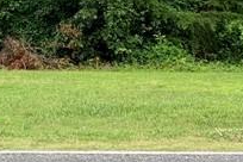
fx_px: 918
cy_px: -45
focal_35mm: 136
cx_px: -35
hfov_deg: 14.7
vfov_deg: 9.9
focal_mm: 4.25
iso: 50
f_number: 1.8
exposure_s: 1/121
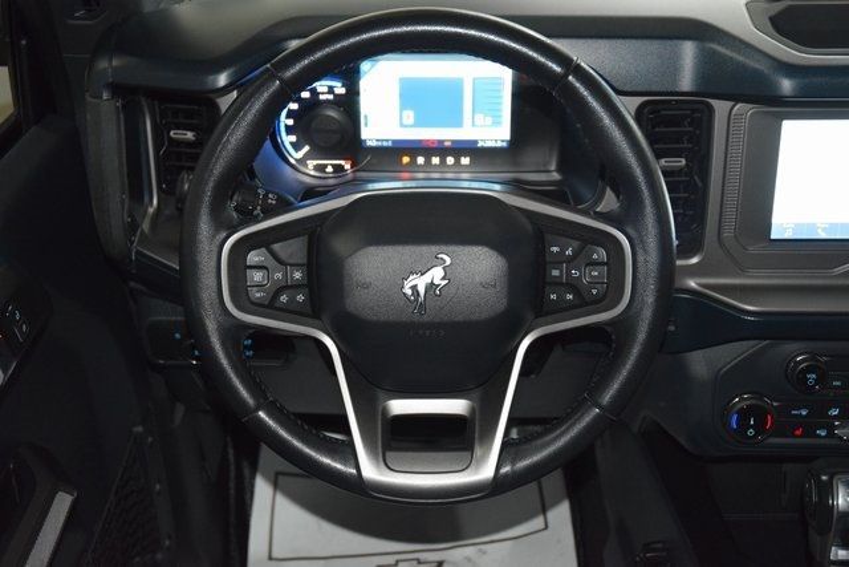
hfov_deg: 42.3
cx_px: 424
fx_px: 1097
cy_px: 284
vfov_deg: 29.0
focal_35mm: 46
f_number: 4
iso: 2800
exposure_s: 1/60
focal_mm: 31
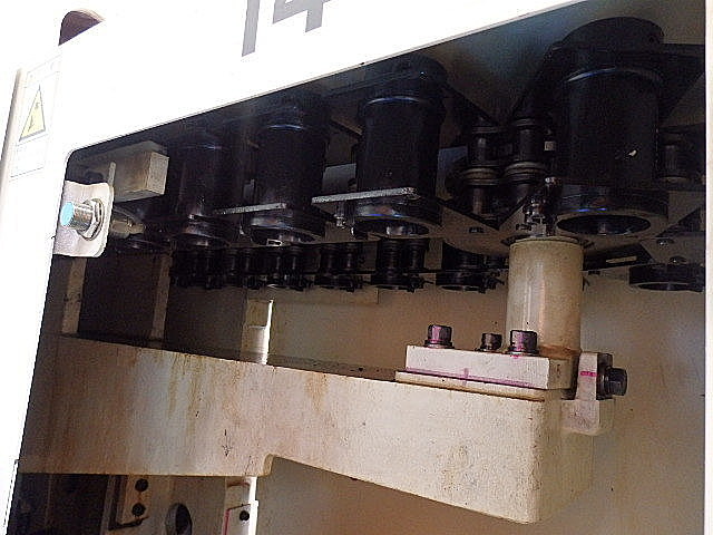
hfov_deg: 69.4
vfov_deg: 54.9
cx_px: 356
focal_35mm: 25
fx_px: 515
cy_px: 268
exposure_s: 1/30
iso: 640
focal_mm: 4.5
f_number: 3
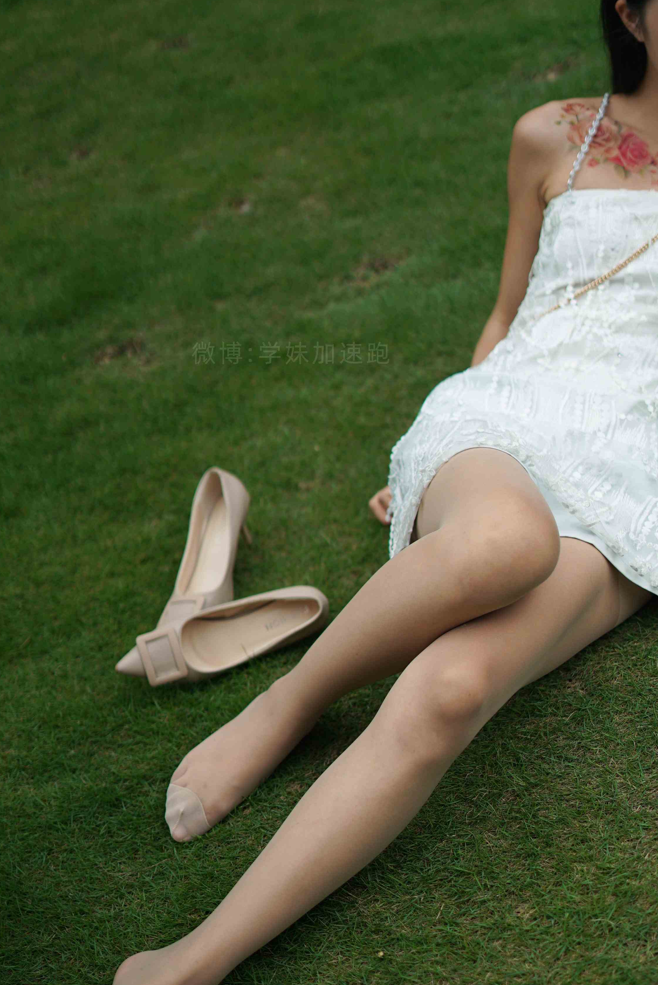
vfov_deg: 31.8
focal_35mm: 63
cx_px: 406
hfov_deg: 21.6
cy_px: 565
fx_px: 1725
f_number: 1.8
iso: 250
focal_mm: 50
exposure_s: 1/5000
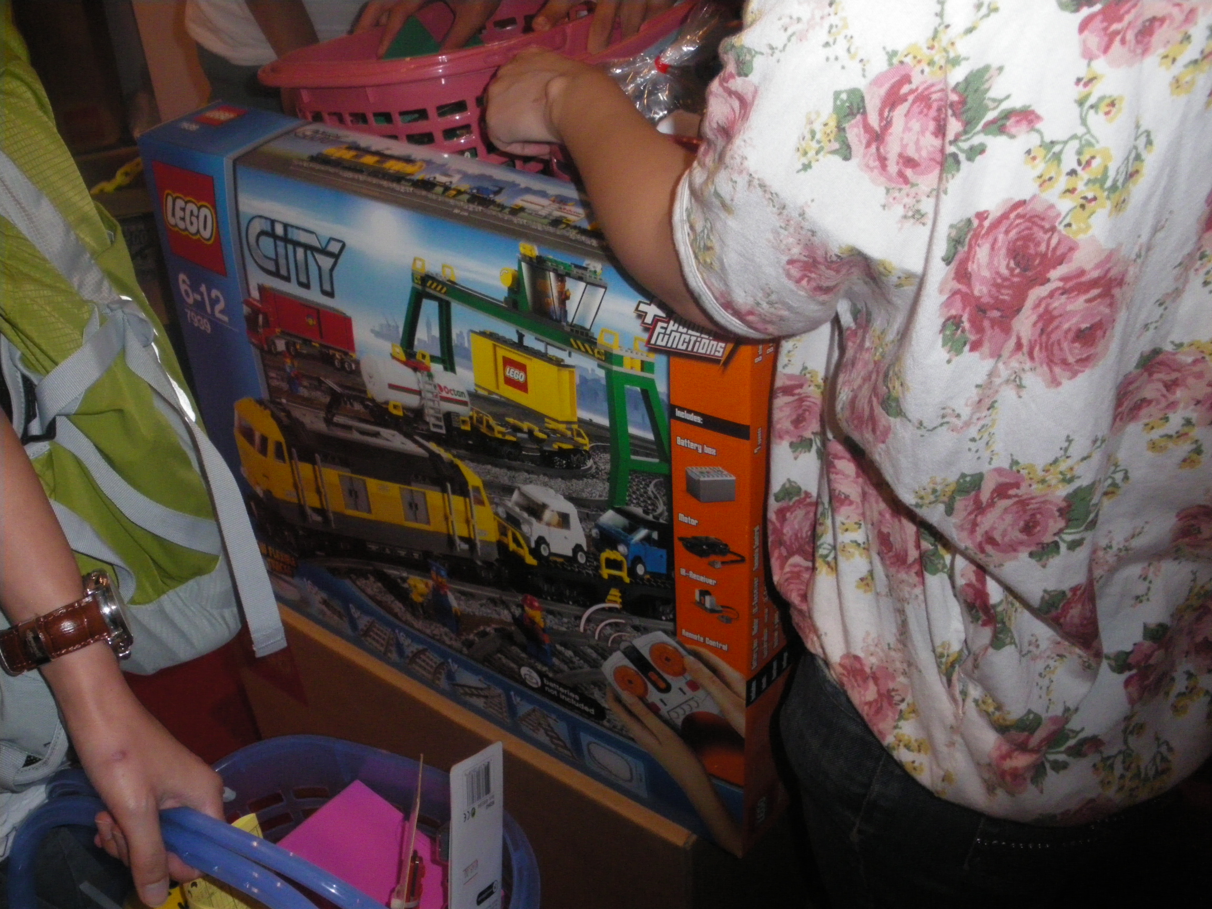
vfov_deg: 39.7
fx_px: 1260
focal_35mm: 36
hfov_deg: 51.4
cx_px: 606
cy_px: 454
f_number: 5.4
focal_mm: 6.3
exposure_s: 1/50
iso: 400
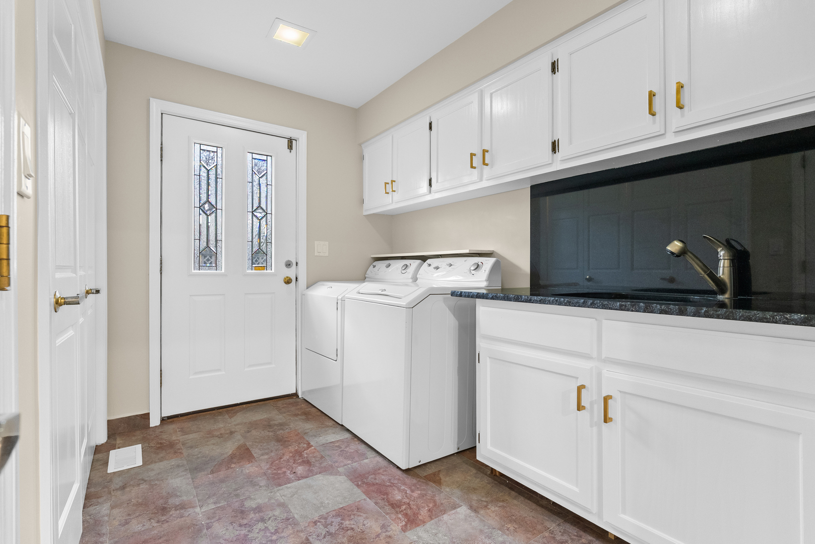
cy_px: 272
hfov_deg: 93.2
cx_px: 408
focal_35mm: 17
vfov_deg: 70.5
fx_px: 385
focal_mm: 17
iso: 640
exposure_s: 2.5
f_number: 8
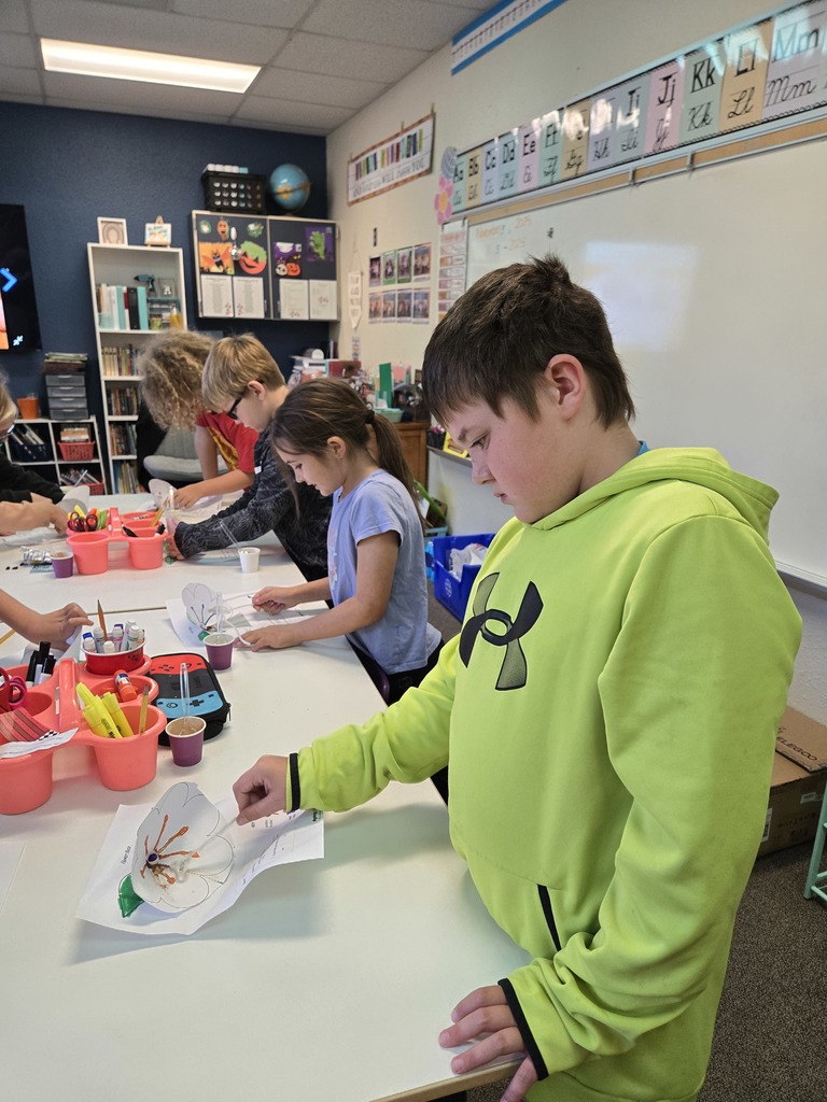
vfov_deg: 73.9
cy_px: 551
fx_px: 733
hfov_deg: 58.9
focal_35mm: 23
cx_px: 414
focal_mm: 5.4
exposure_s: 1/120
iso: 320
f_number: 1.8
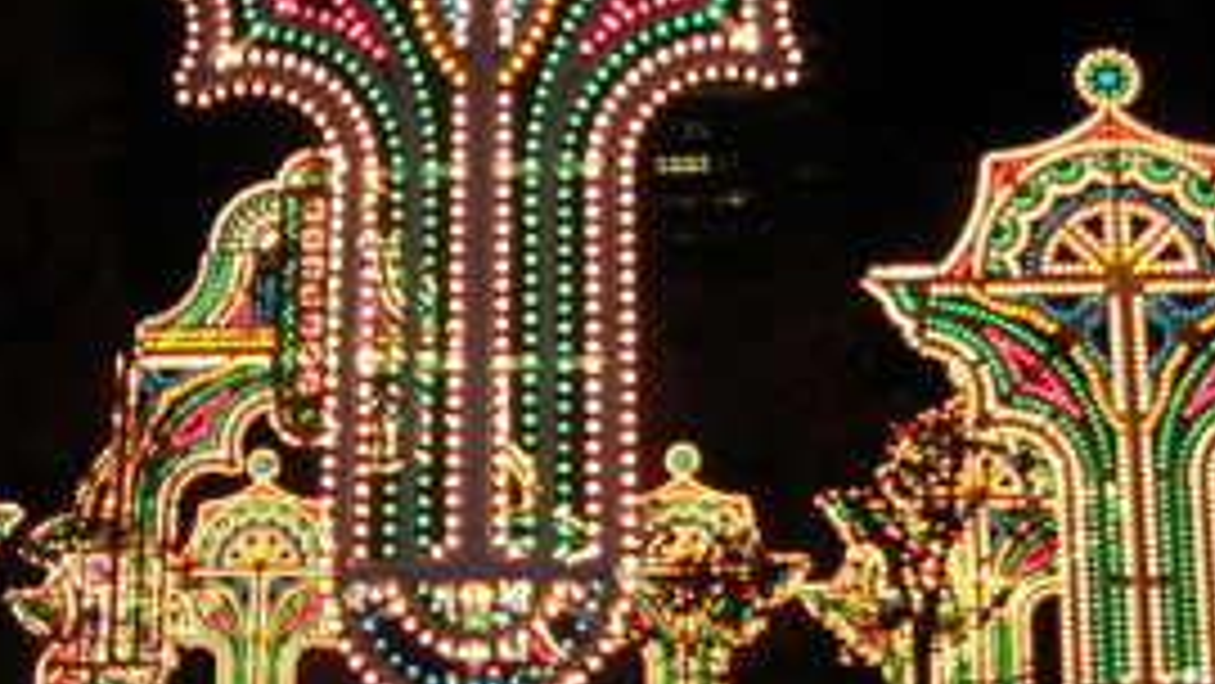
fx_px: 1869
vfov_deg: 20.7
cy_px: 306
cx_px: 585
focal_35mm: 58
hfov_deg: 36.0
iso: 135
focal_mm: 4.7
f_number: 2.6
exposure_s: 1/30
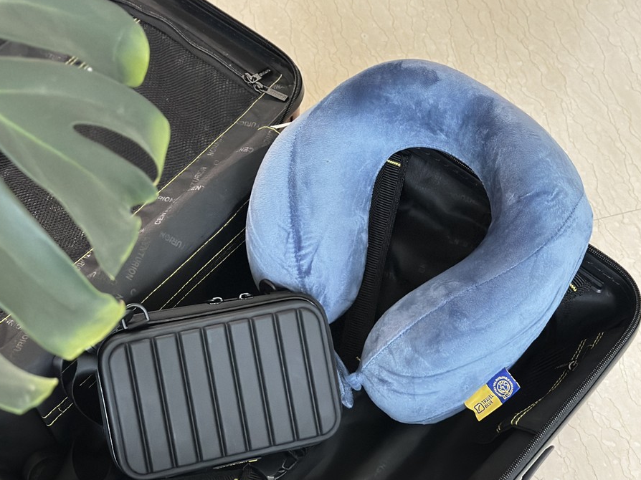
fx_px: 1018
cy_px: 257
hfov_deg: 34.9
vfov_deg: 26.5
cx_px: 299
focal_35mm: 55
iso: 1000
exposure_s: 1/17
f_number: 1.78
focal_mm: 6.86
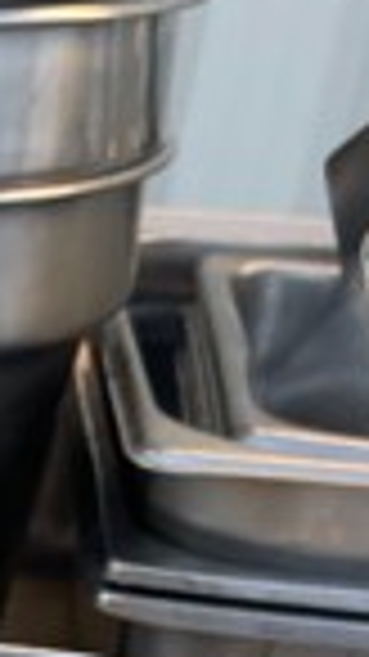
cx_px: -729
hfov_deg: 8.6
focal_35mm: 118
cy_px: 891
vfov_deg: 16.9
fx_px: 2055
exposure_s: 1/322
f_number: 1.6
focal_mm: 5.1
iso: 32
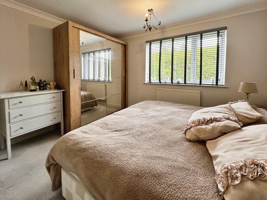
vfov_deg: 85.7
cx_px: 134
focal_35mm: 14
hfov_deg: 102.1
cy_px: 100
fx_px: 108
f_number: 2.2
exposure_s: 1/99
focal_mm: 2.22
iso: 160
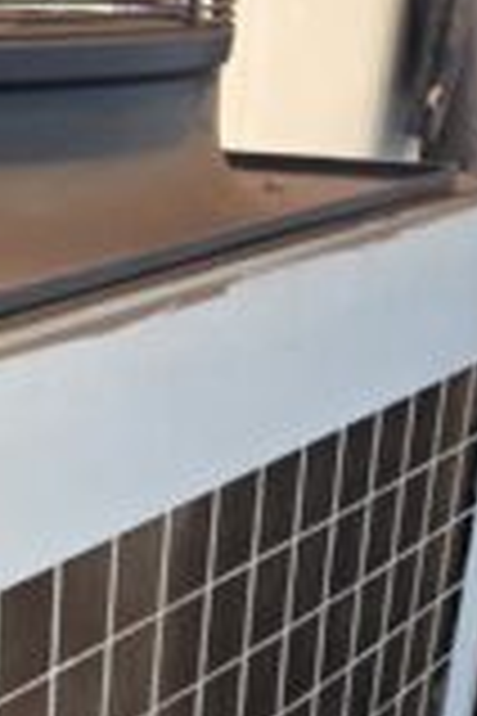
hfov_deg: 14.8
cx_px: -72
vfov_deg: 20.5
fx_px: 1789
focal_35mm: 90
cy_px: 946
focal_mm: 6.3
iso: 250
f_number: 1.7
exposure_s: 1/14.3
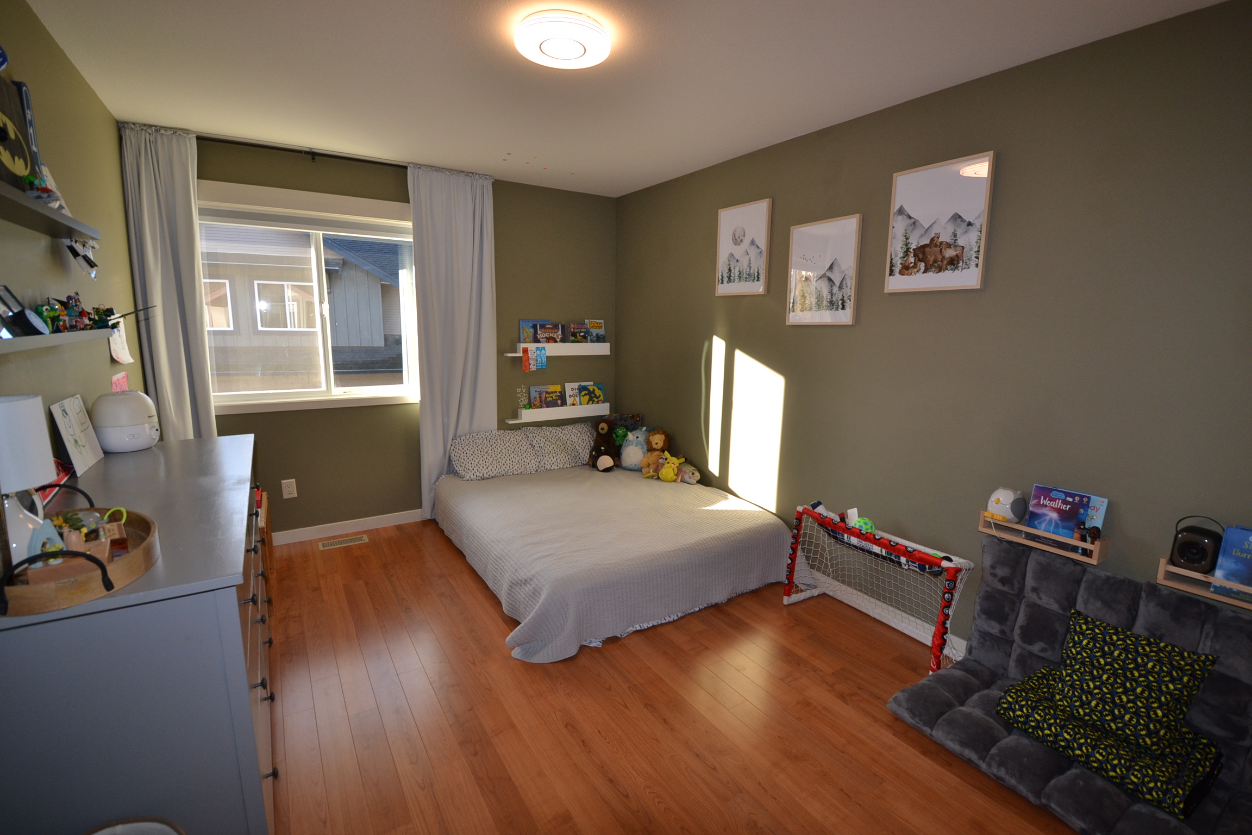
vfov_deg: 77.3
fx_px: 522
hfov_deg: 100.4
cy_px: 418
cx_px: 626
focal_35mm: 15
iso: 400
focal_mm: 10
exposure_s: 1/100
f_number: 5
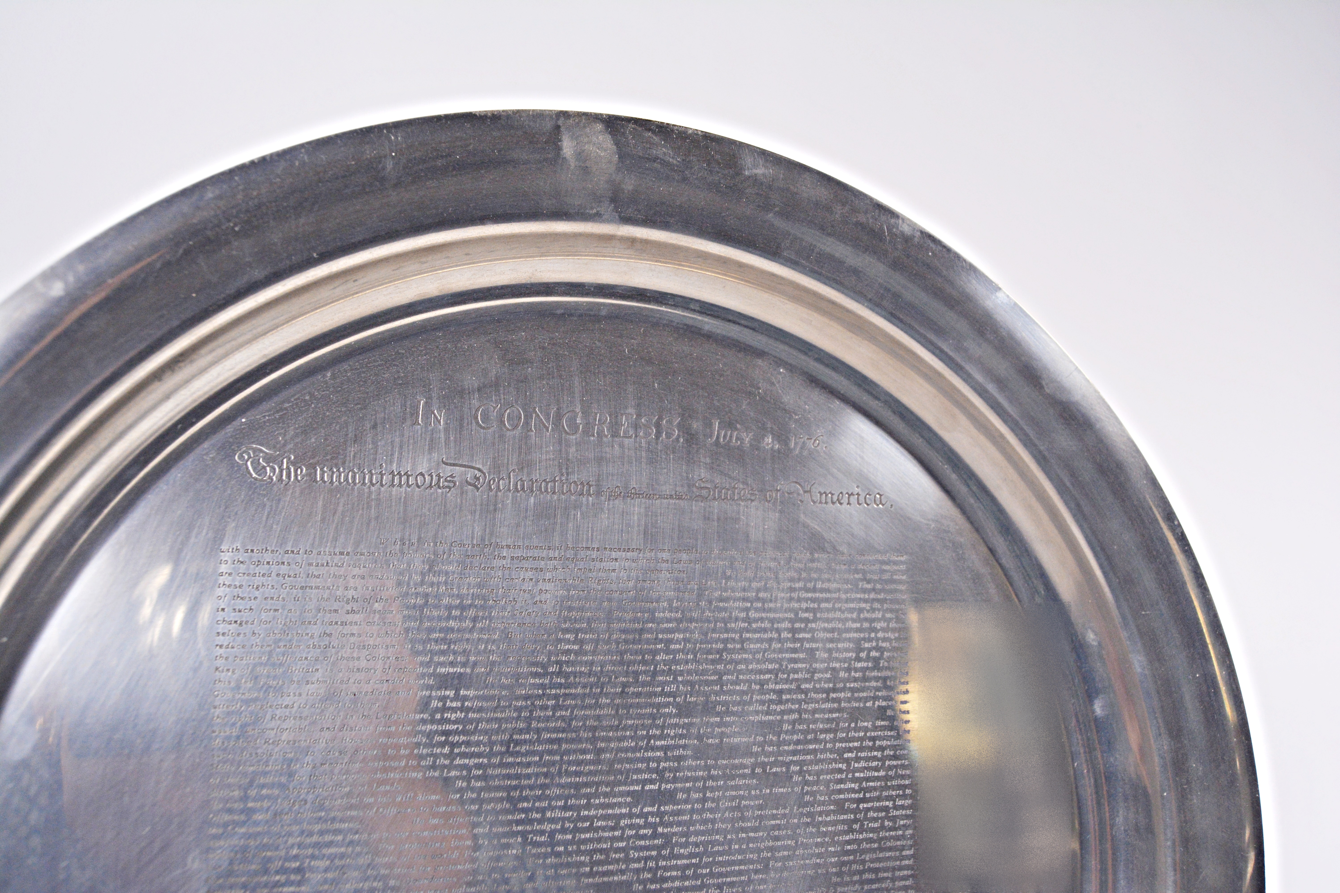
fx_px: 1117
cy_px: 446
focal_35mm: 30
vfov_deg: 43.6
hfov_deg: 61.9
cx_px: 670
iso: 400
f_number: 5.6
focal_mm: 20
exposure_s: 1/125
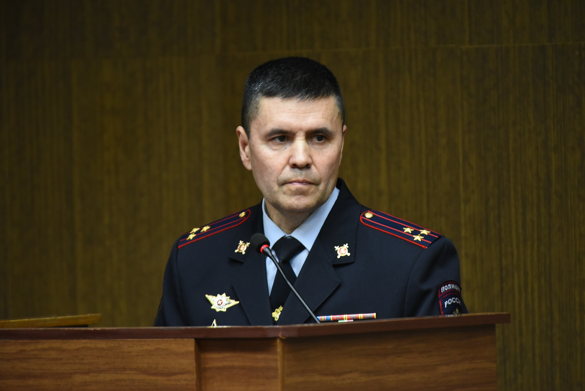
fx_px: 5852
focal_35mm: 360
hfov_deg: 5.7
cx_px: 292
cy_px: 196
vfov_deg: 3.8
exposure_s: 1/125
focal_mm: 360
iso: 4000
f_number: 5.3
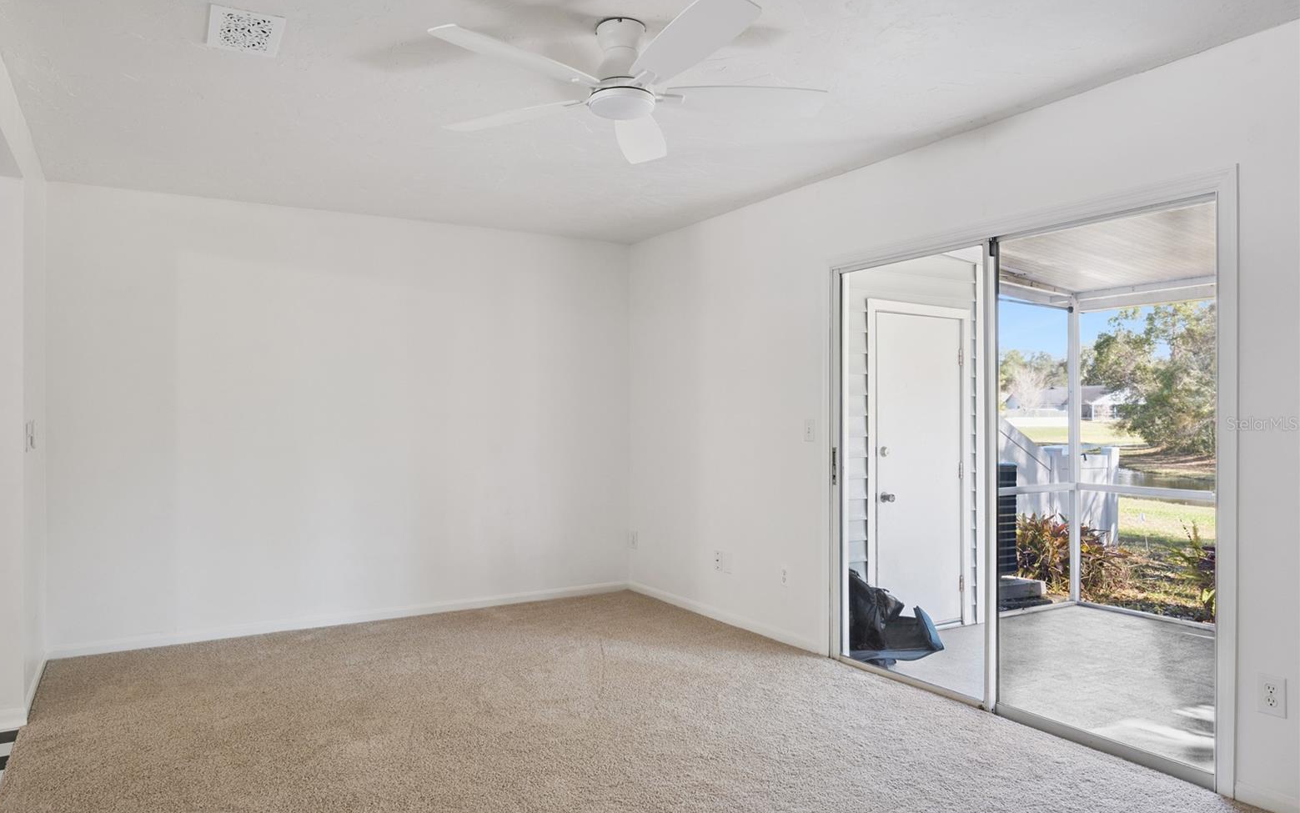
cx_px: 634
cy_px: 424
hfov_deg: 75.9
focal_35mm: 24
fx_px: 834
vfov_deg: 52.0
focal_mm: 22.5
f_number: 9
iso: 200
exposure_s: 1/10
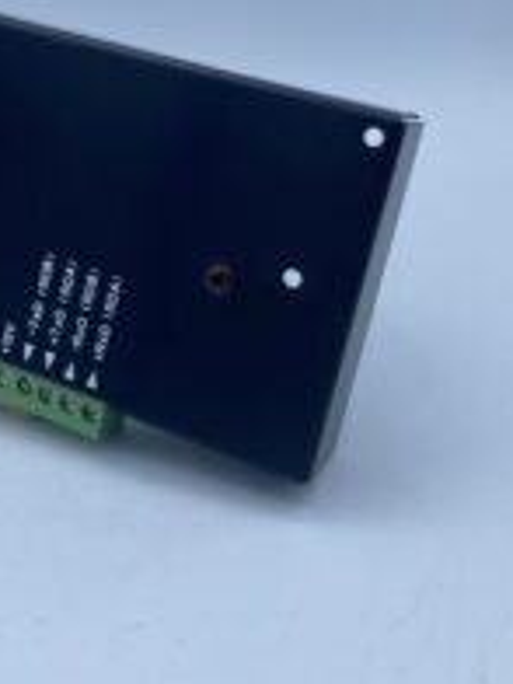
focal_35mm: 53
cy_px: 164
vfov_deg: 35.3
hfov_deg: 27.0
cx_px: 101
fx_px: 1047
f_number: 1.8
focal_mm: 4.25
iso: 32
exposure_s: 1/1316
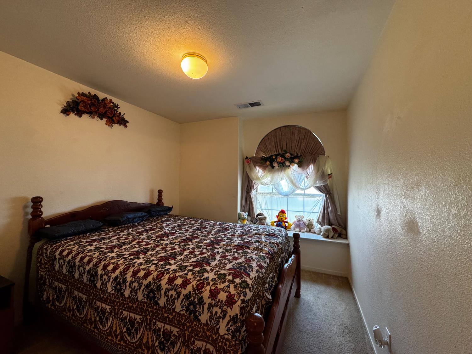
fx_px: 191
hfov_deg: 102.1
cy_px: 177
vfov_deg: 85.7
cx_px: 236
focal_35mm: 14
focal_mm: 2.22
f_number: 2.2
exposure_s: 1/60
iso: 320
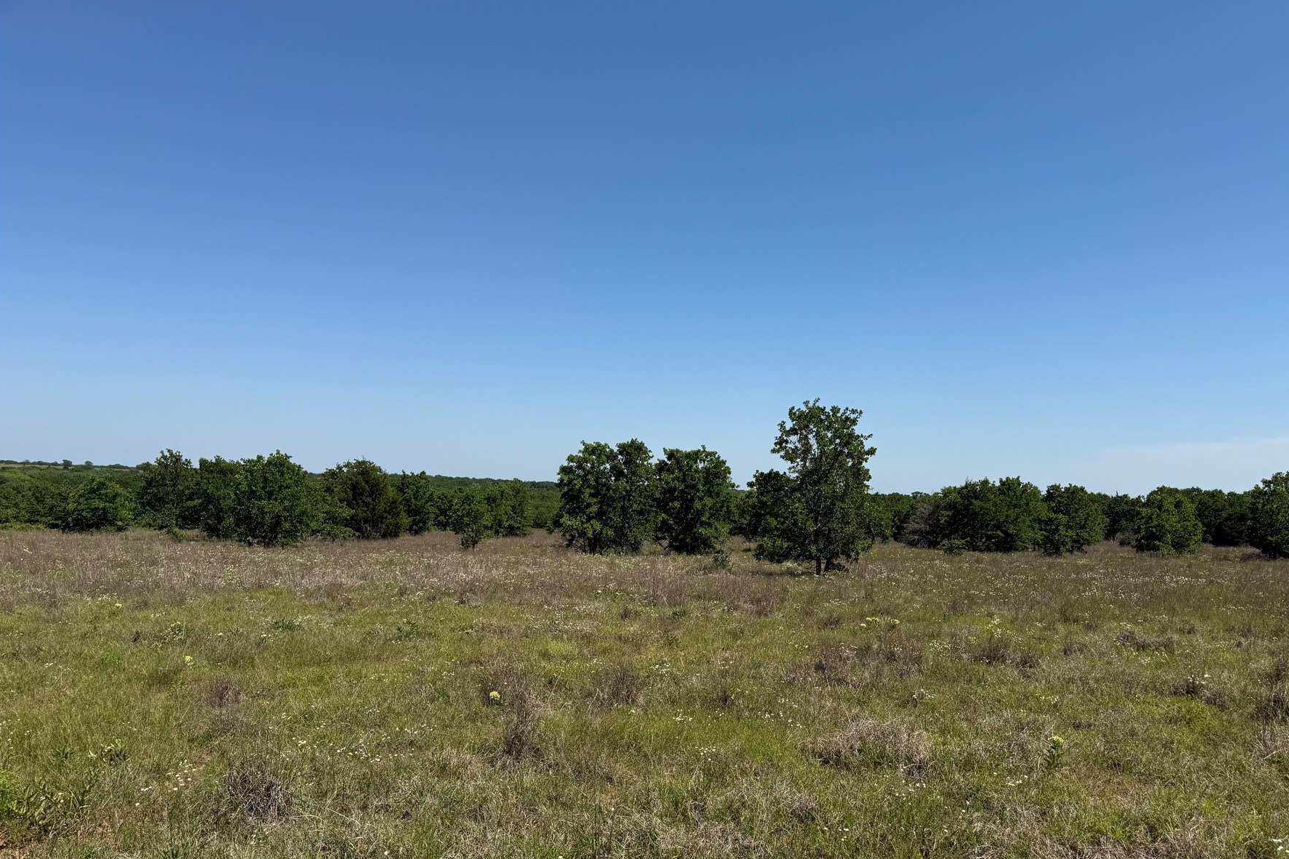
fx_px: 967
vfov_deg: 47.7
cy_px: 505
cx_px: 687
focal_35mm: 27
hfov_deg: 67.3
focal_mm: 6.76
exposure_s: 1/5814
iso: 80
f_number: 1.78
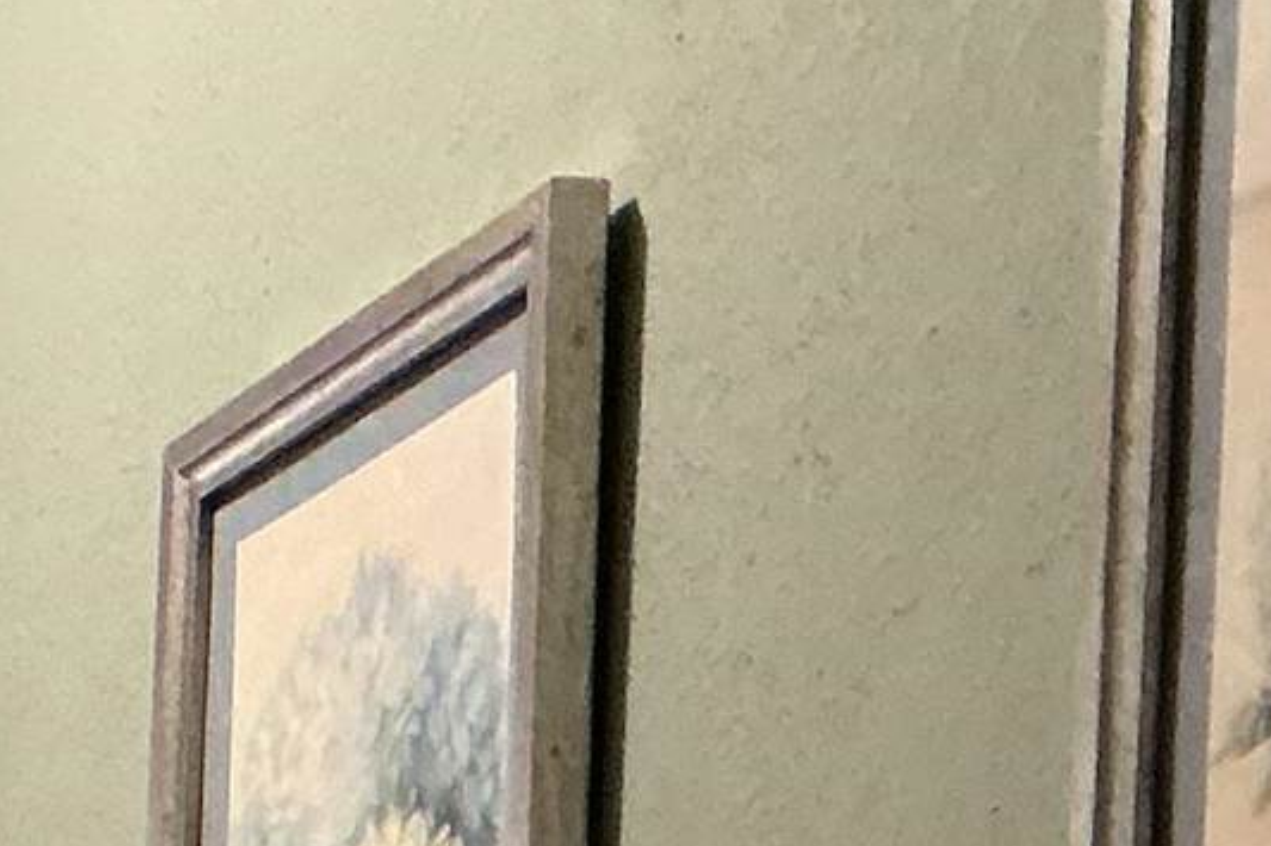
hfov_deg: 10.4
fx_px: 6141
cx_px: -1629
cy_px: 2467
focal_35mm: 174
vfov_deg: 7.1
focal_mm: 3
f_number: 1.8
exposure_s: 1/40
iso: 250
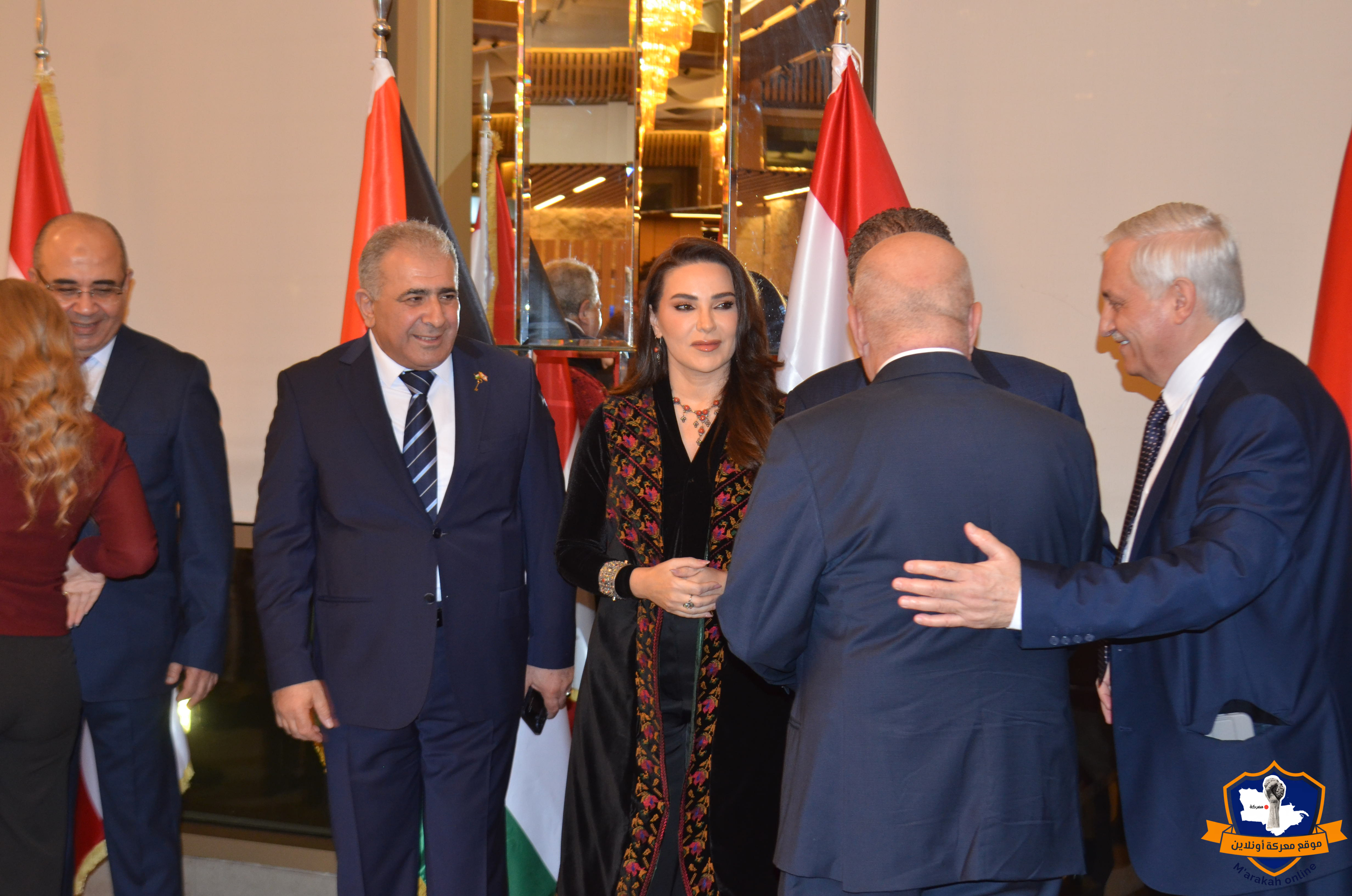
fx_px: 1968
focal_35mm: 52
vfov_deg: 25.6
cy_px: 448
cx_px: 676
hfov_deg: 37.9
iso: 800
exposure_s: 1/60
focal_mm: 35
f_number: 4
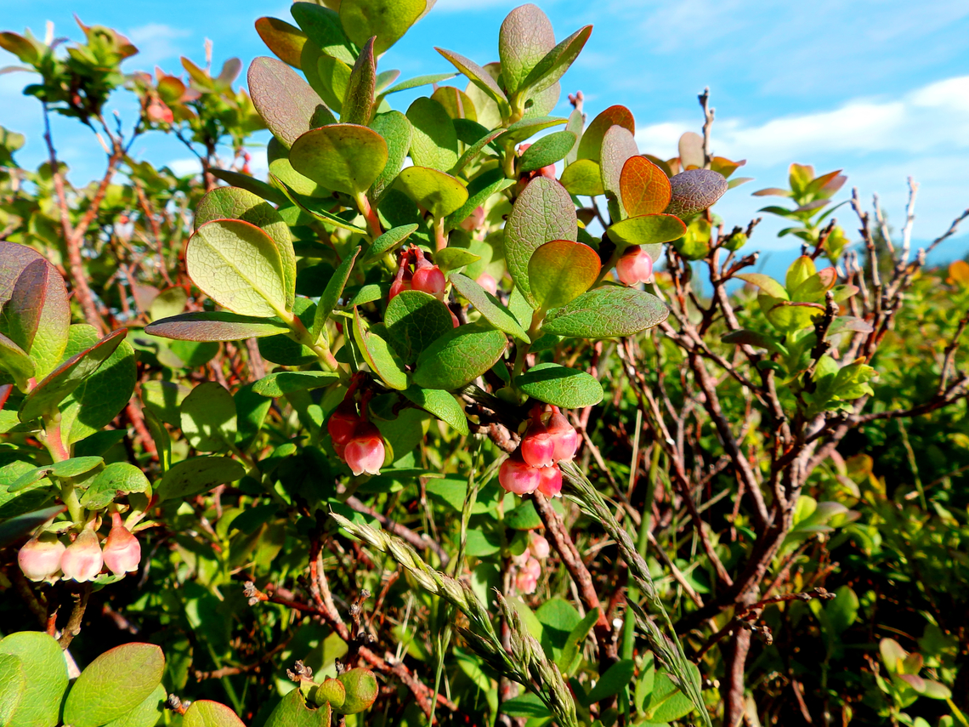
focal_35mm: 22
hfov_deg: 76.4
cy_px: 364
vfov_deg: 61.1
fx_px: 616
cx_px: 484
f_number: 4.5
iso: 80
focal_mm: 4
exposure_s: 1/320
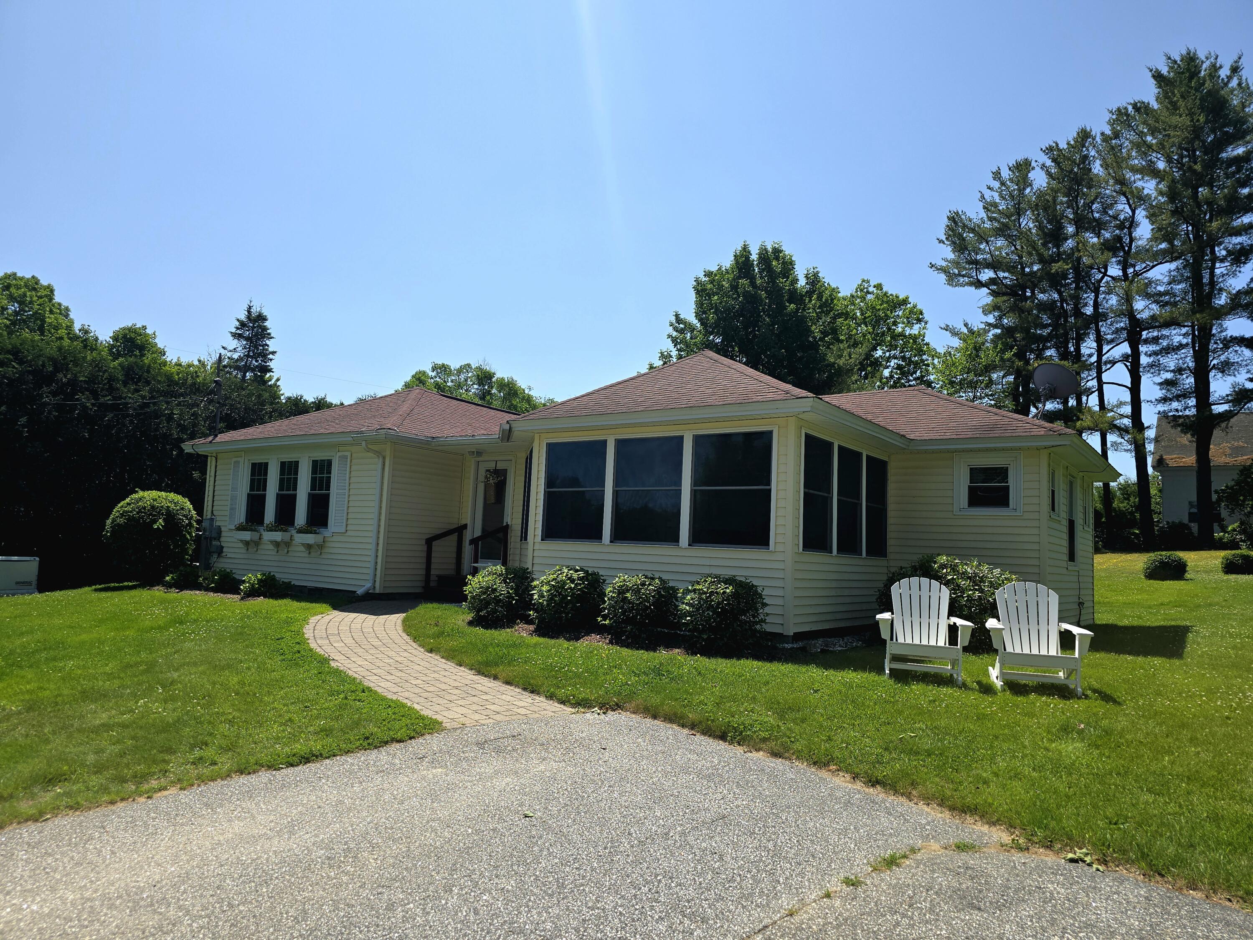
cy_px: 470
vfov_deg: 58.9
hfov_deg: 73.9
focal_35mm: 23
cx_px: 626
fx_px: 833
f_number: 1.7
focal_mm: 6.3
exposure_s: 1/1111
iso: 12
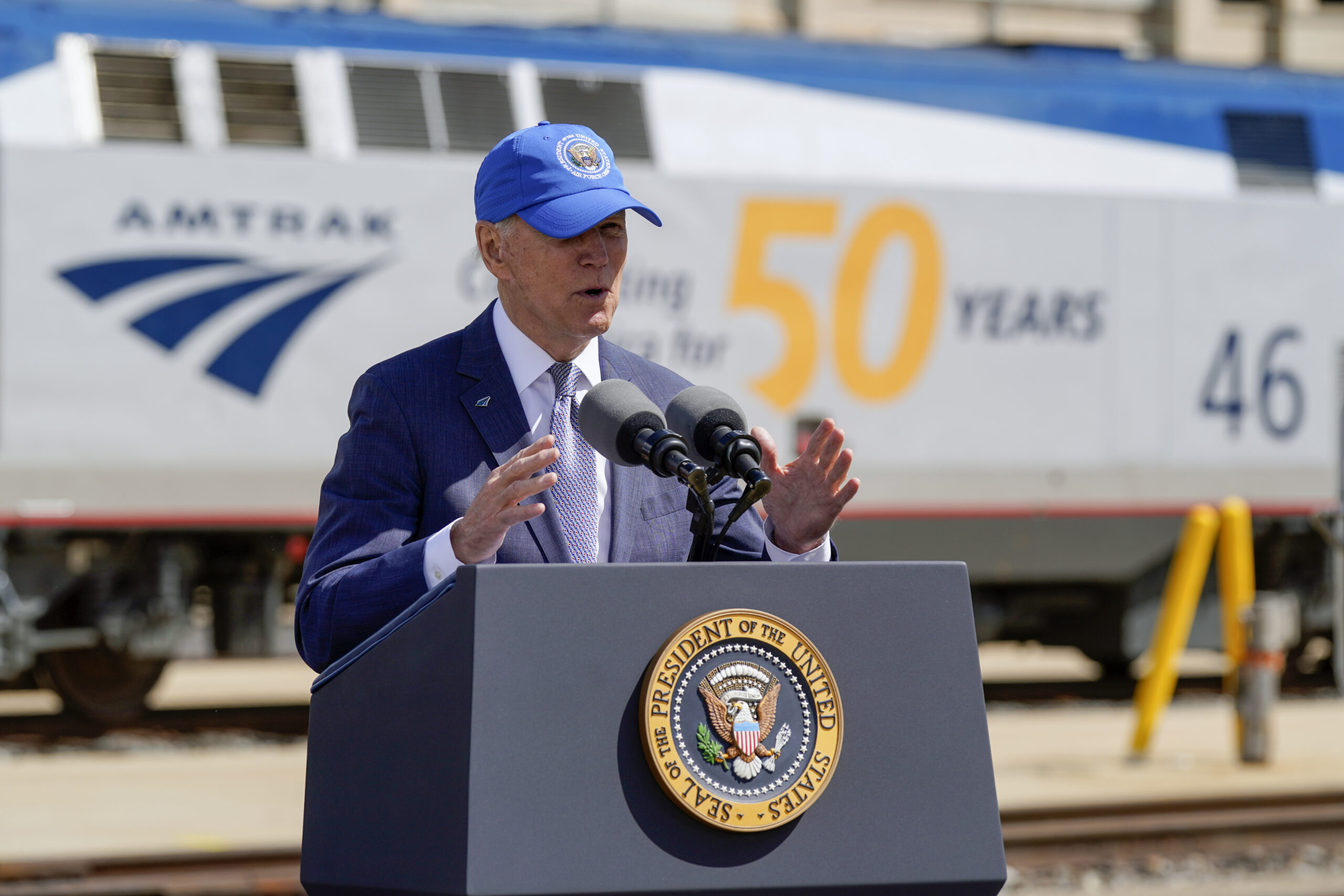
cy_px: 448
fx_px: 6496
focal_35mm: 174
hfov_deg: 11.8
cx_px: 672
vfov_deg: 7.9
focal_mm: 174
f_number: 5.6
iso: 160
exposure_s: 1/1000
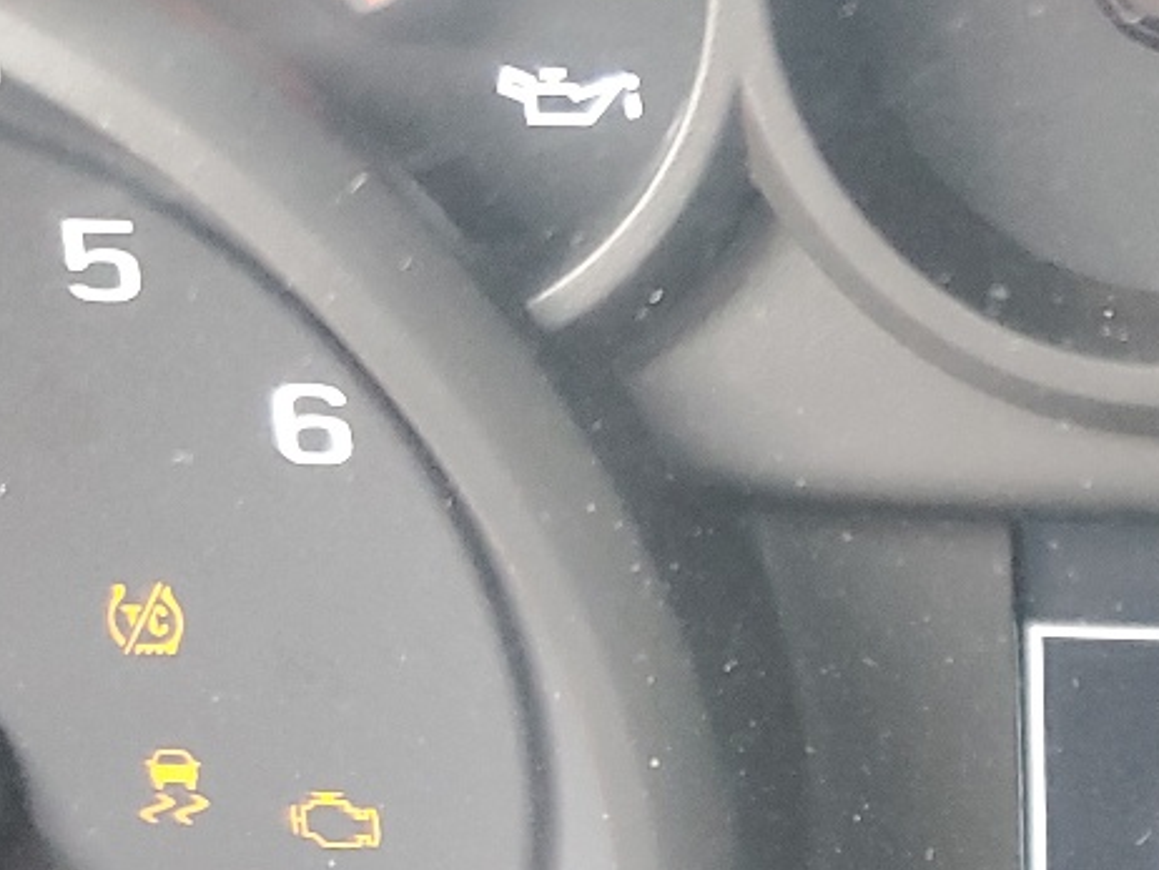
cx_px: 1435
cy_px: 995
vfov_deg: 15.9
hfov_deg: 20.2
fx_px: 3015
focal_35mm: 90
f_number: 1.5
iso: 319
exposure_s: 1/60.2
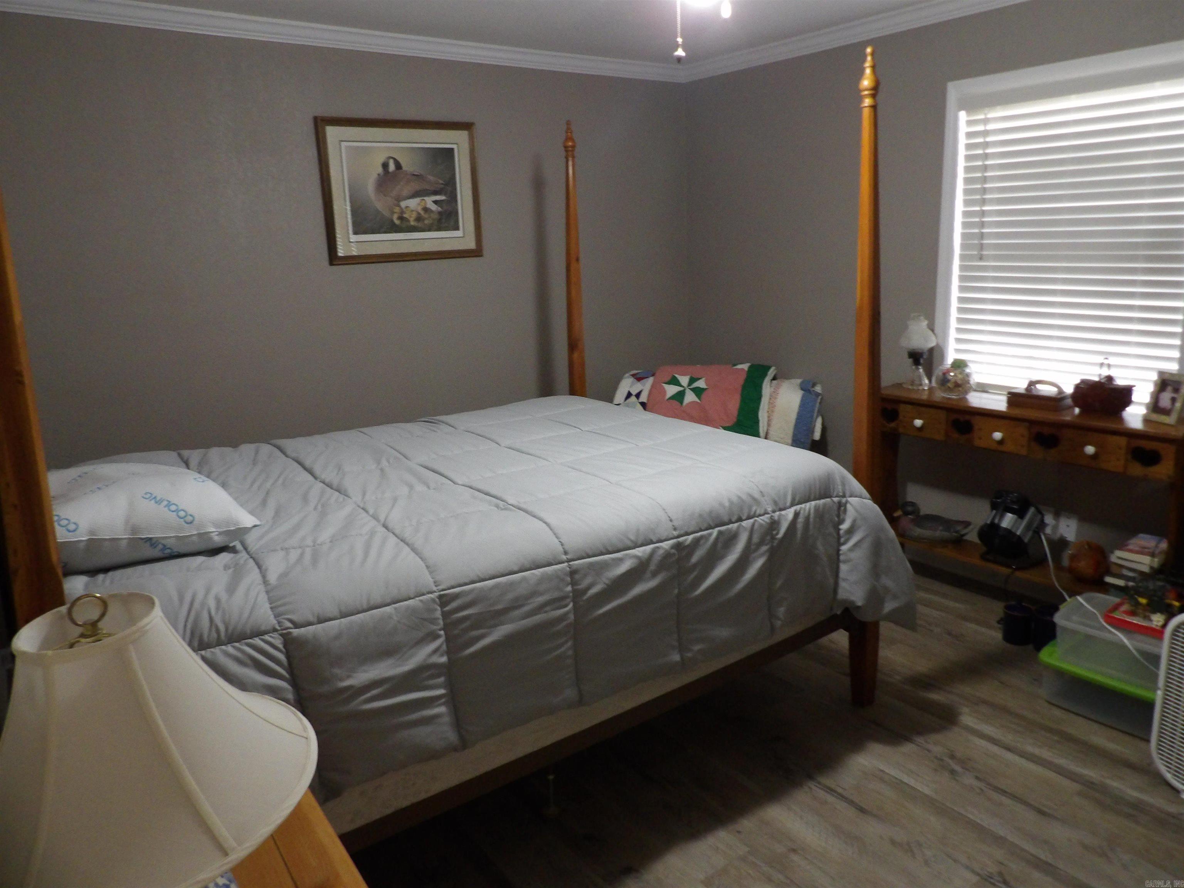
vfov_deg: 56.8
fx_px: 821
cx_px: 592
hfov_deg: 71.6
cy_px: 444
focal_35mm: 24
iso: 414
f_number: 3.2
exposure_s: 1/17
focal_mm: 4.3
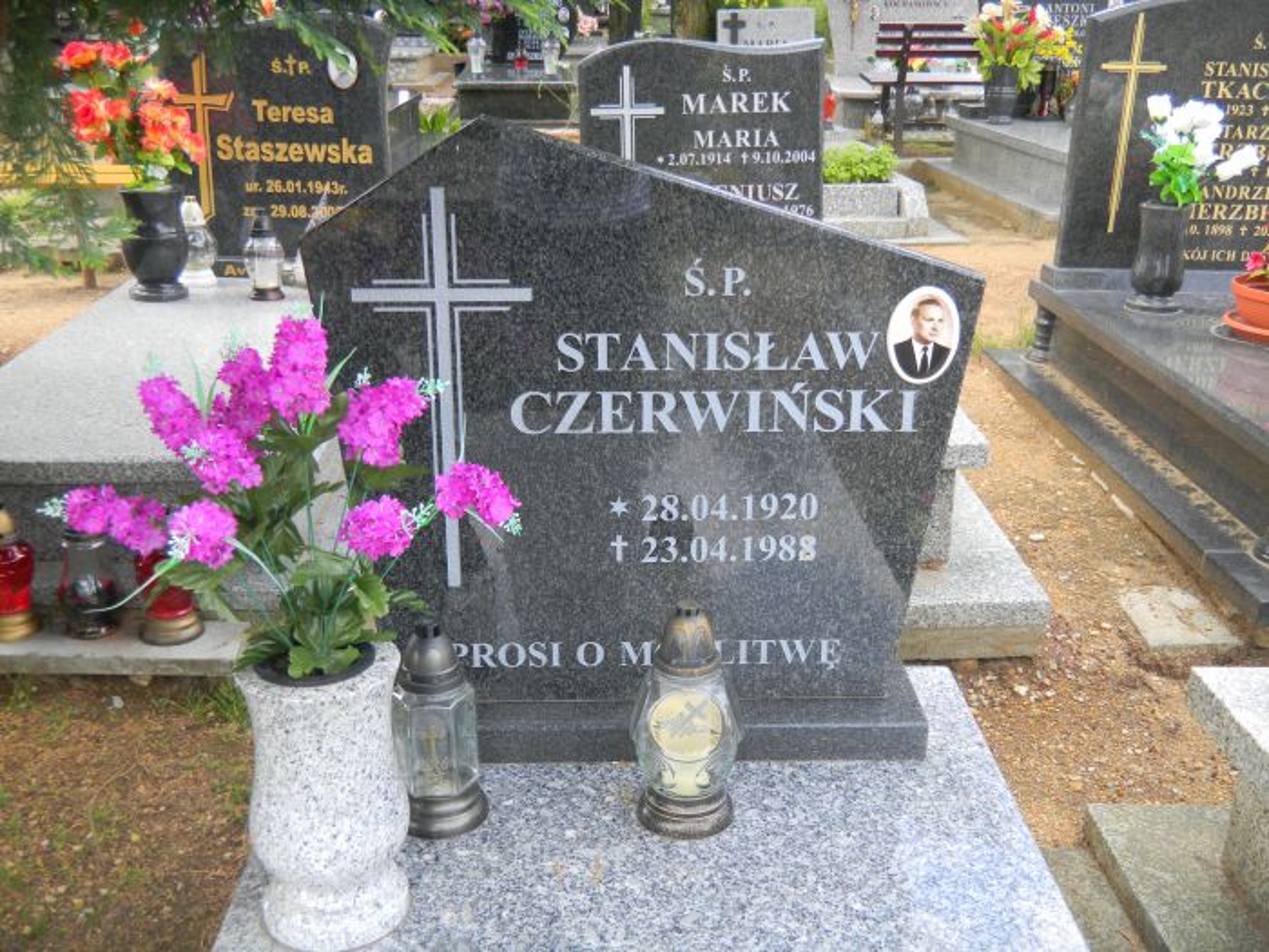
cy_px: 476
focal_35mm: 38
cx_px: 634
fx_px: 1393
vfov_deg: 37.7
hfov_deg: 49.0
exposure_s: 1/70.3
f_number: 4
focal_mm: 6.9
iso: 80
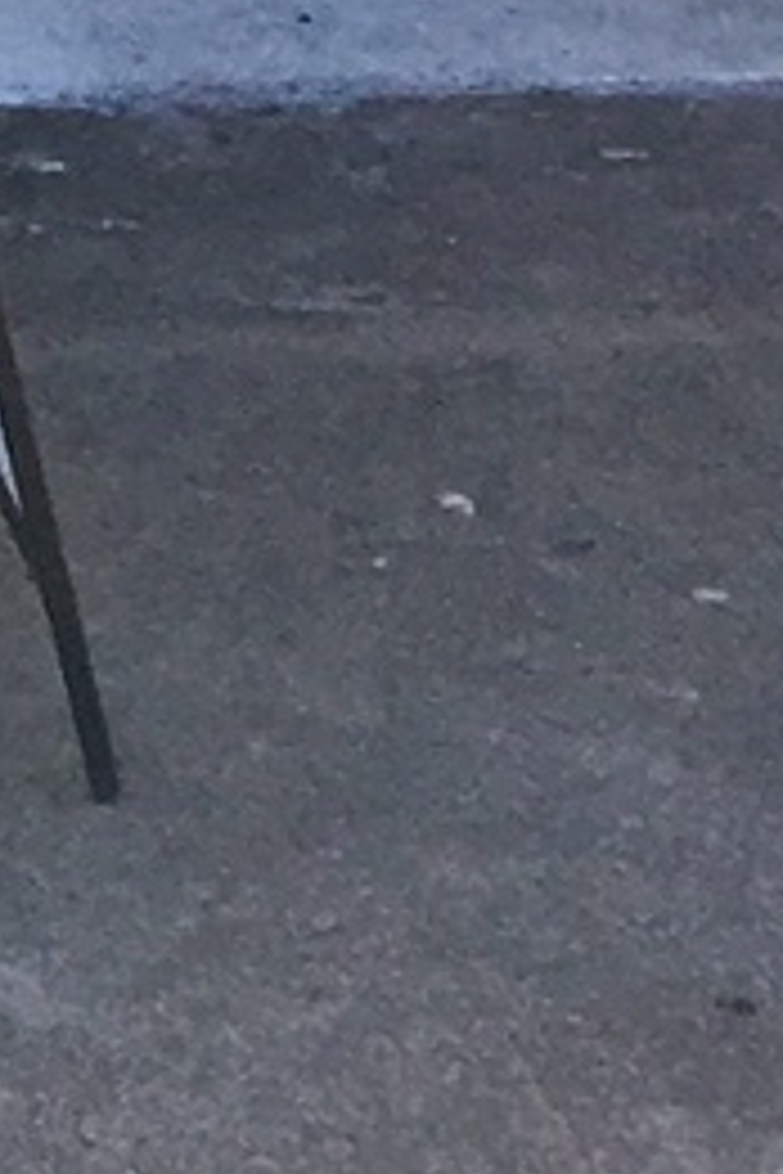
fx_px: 7601
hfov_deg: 5.8
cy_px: -3149
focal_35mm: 233
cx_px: -792
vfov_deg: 7.1
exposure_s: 1/635
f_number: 2.2
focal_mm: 4.15
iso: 25
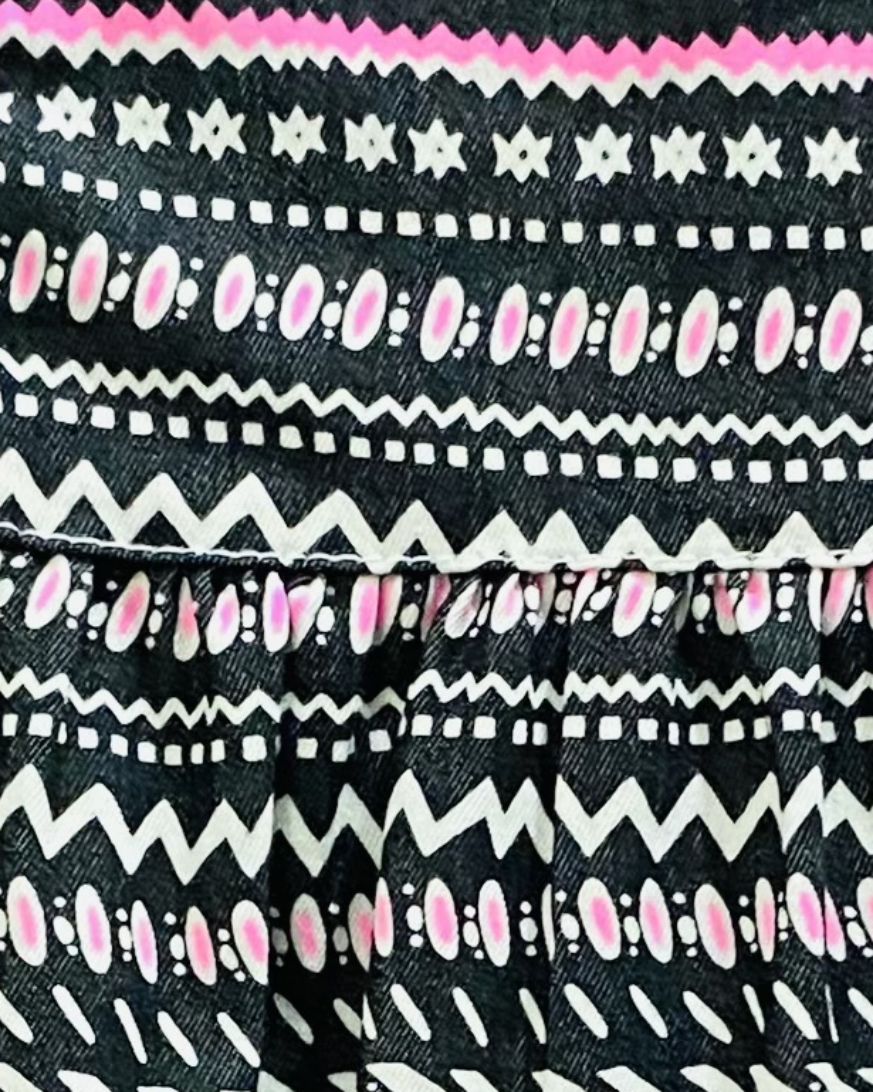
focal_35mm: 133
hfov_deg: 11.6
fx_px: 4296
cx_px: 703
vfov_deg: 13.8
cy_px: 1518
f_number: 1.8
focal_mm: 4.25
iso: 500
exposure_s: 1/33
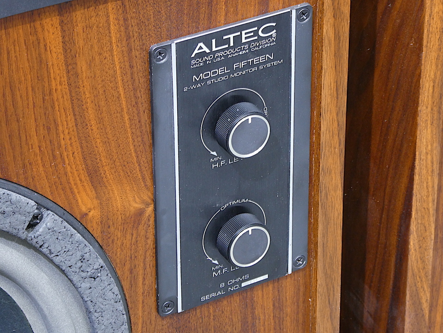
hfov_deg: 13.8
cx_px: 222
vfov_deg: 10.4
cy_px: 166
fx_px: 1830
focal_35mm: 143
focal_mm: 25.6
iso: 200
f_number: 5.4
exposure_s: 1.6
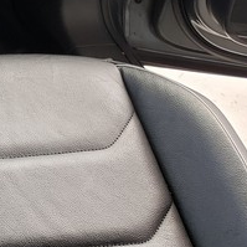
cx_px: -351
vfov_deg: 14.2
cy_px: -77
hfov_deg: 11.9
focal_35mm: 118
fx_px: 953
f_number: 1.5
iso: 50
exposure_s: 1/51
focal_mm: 4.3
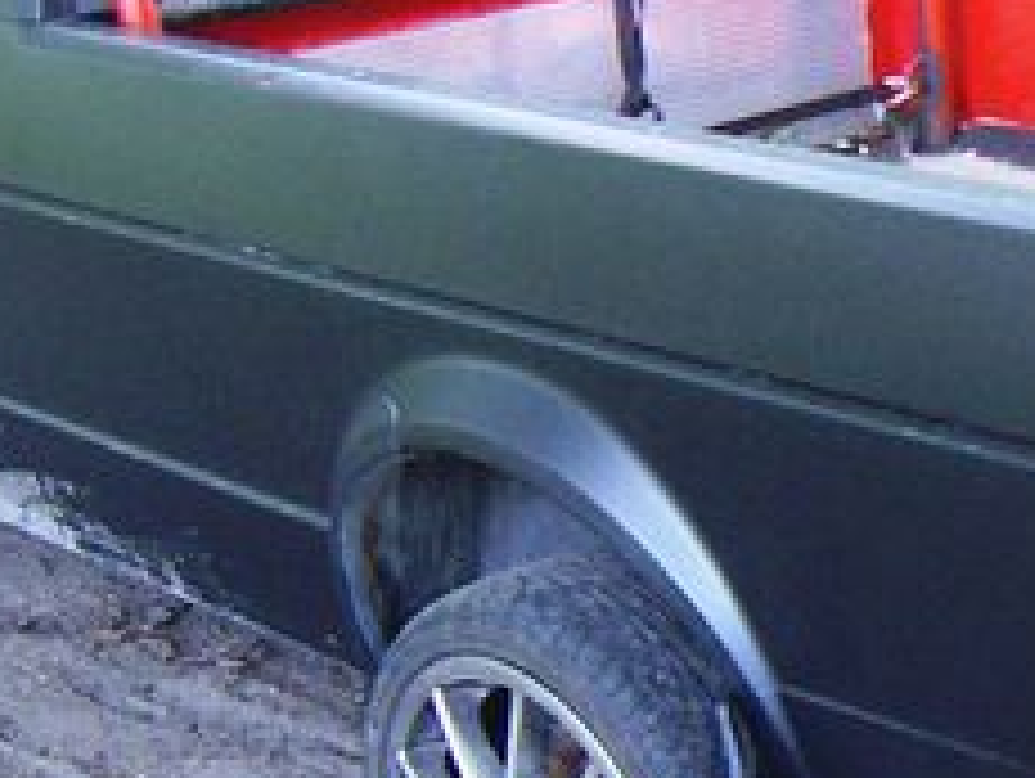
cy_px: 553
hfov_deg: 19.6
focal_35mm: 100
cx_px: 594
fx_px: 2993
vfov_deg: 14.8
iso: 125
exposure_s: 1/50
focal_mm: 4.7
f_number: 2.8
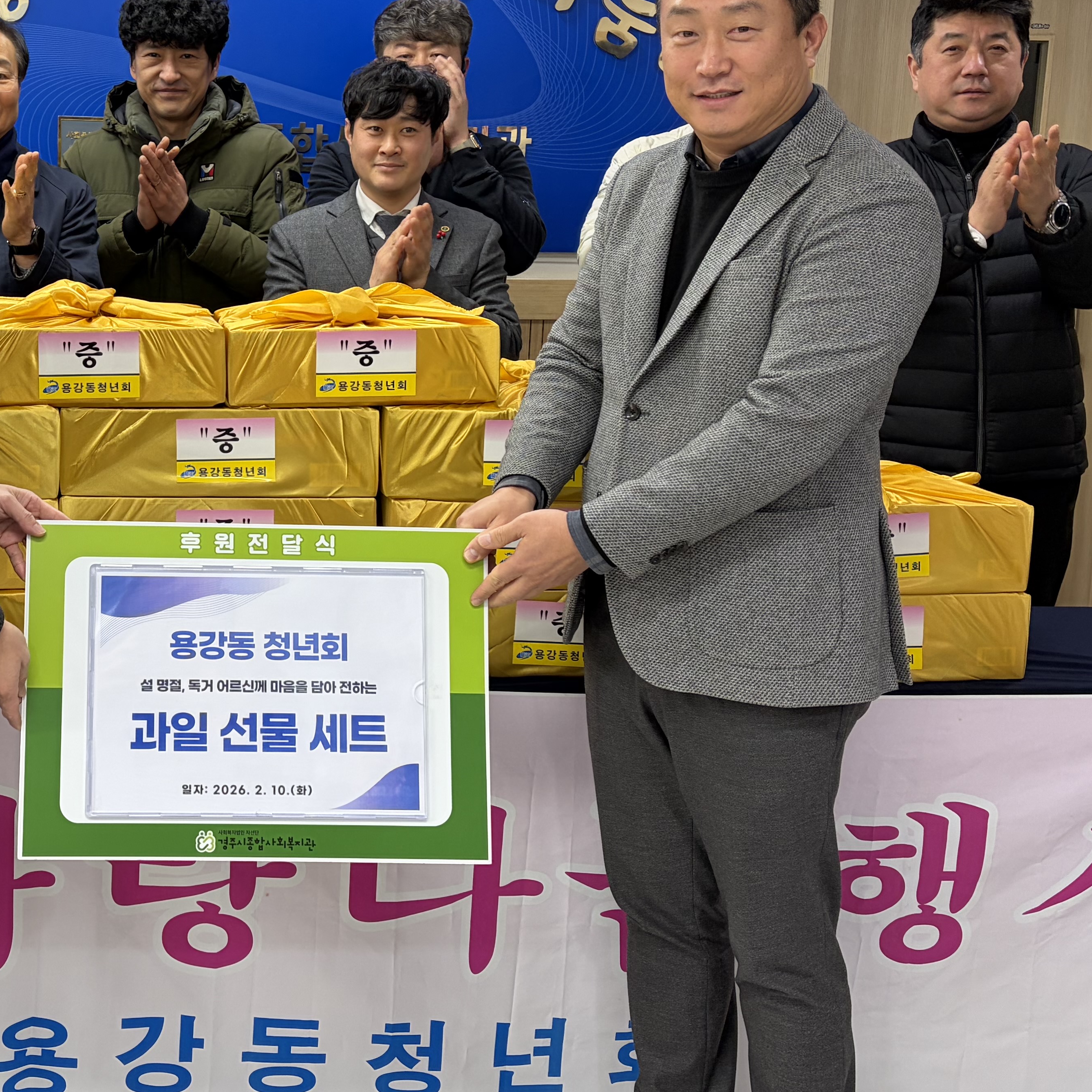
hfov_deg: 33.4
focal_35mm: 49
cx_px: 177
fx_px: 1749
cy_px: 427
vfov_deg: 34.5
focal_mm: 5.96
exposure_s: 1/120
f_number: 1.6
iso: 125
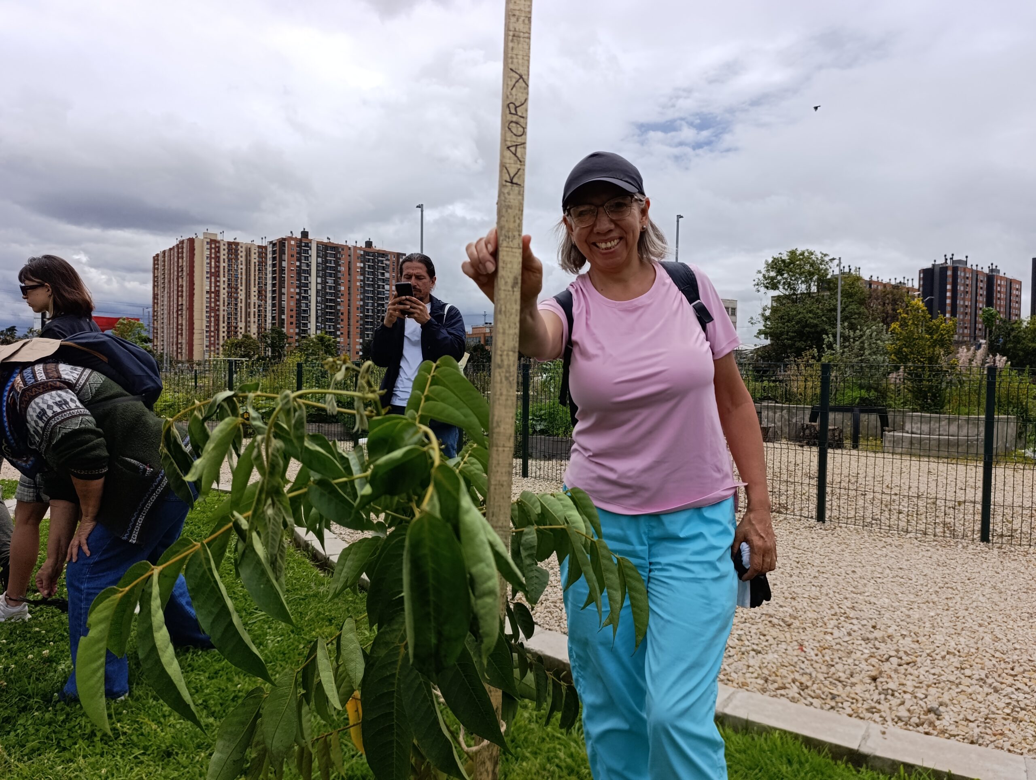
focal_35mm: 23
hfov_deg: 73.8
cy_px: 390
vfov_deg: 59.0
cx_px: 518
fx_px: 689
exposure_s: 1/1479
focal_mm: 6.14
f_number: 1.6
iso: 50
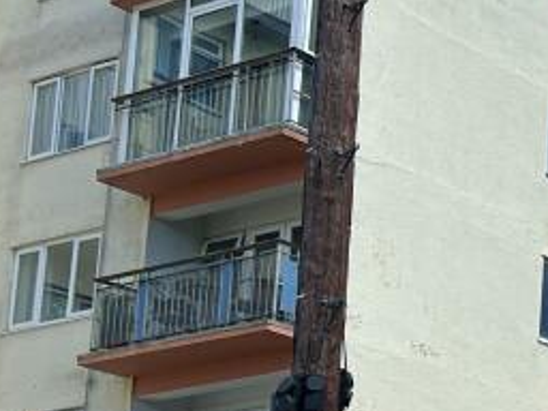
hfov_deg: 15.8
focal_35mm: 104
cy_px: 477
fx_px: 1646
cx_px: 1013
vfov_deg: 13.9
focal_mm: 5.7
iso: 50
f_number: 1.5
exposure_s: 1/3704
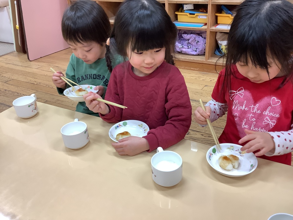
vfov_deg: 45.4
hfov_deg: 58.4
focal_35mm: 31
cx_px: 146
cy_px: 110
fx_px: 262
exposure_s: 1/60
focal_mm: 3.3
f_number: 2.4
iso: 125
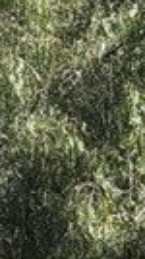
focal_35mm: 401
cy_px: 141
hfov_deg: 3.0
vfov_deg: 5.4
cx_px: -346
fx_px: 2751
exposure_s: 1/2273
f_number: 1.78
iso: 64
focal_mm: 6.76
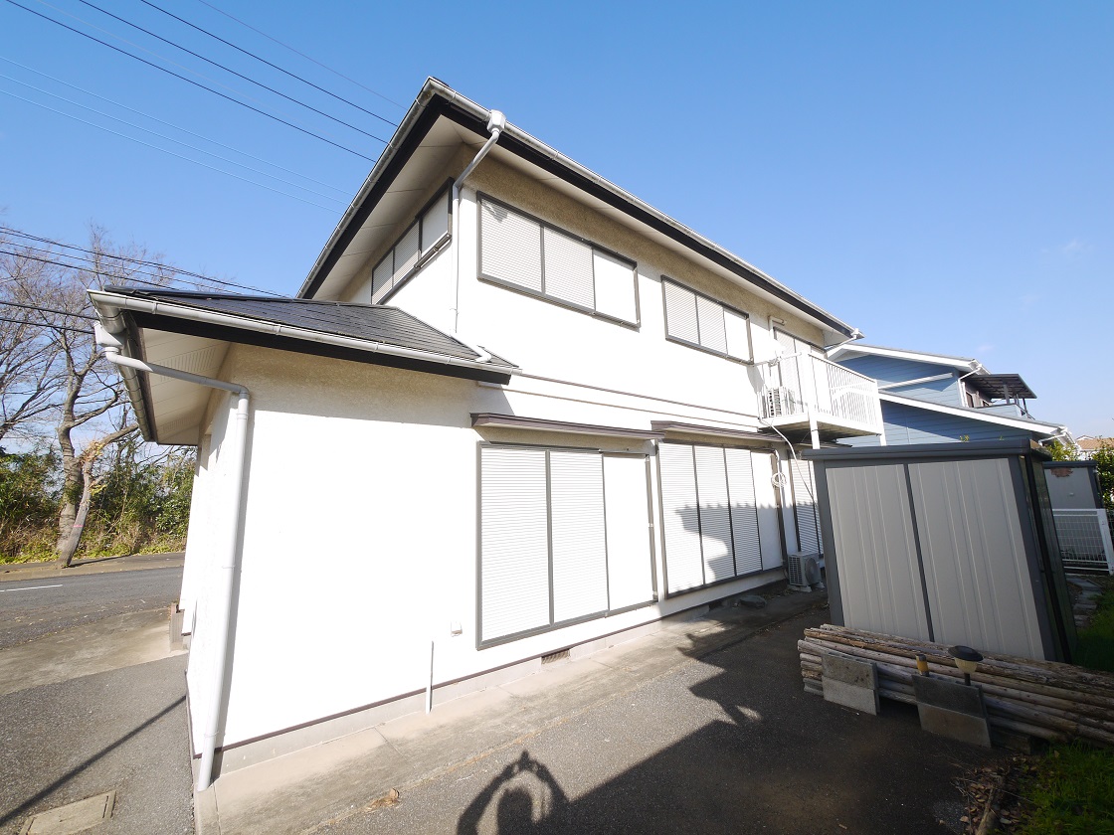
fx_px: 451
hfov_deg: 102.1
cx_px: 557
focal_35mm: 14
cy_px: 418
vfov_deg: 85.7
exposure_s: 1/320
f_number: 7.1
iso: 160
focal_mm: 7
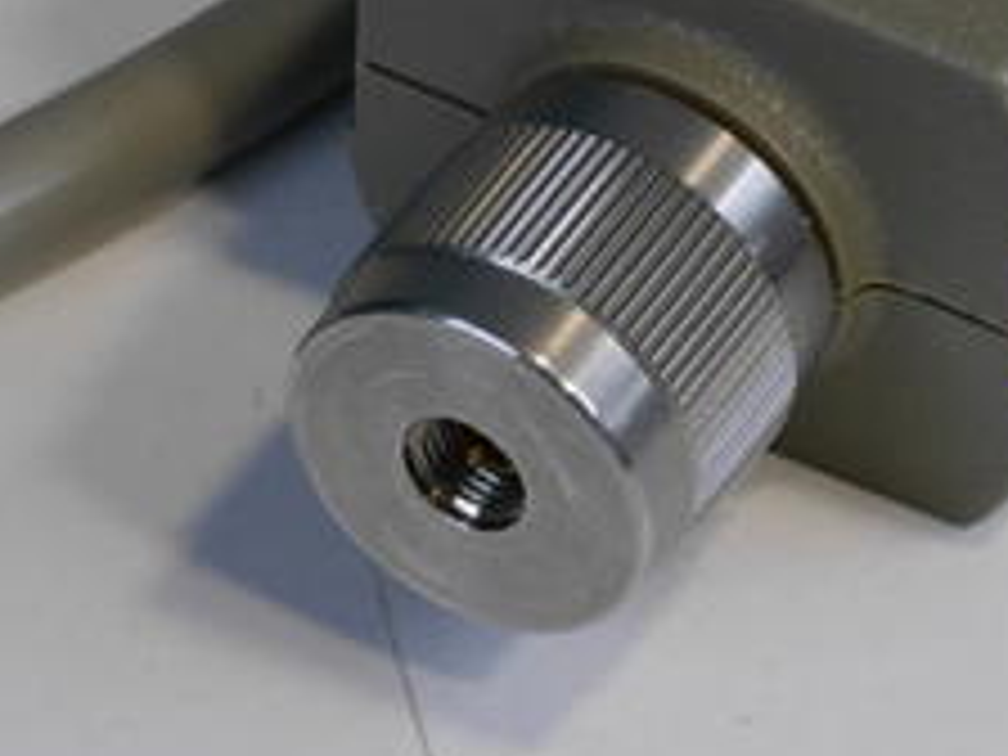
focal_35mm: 500
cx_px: 464
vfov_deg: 3.0
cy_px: 414
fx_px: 14560
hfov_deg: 4.0
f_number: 22
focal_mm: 140
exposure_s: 1/4
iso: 800
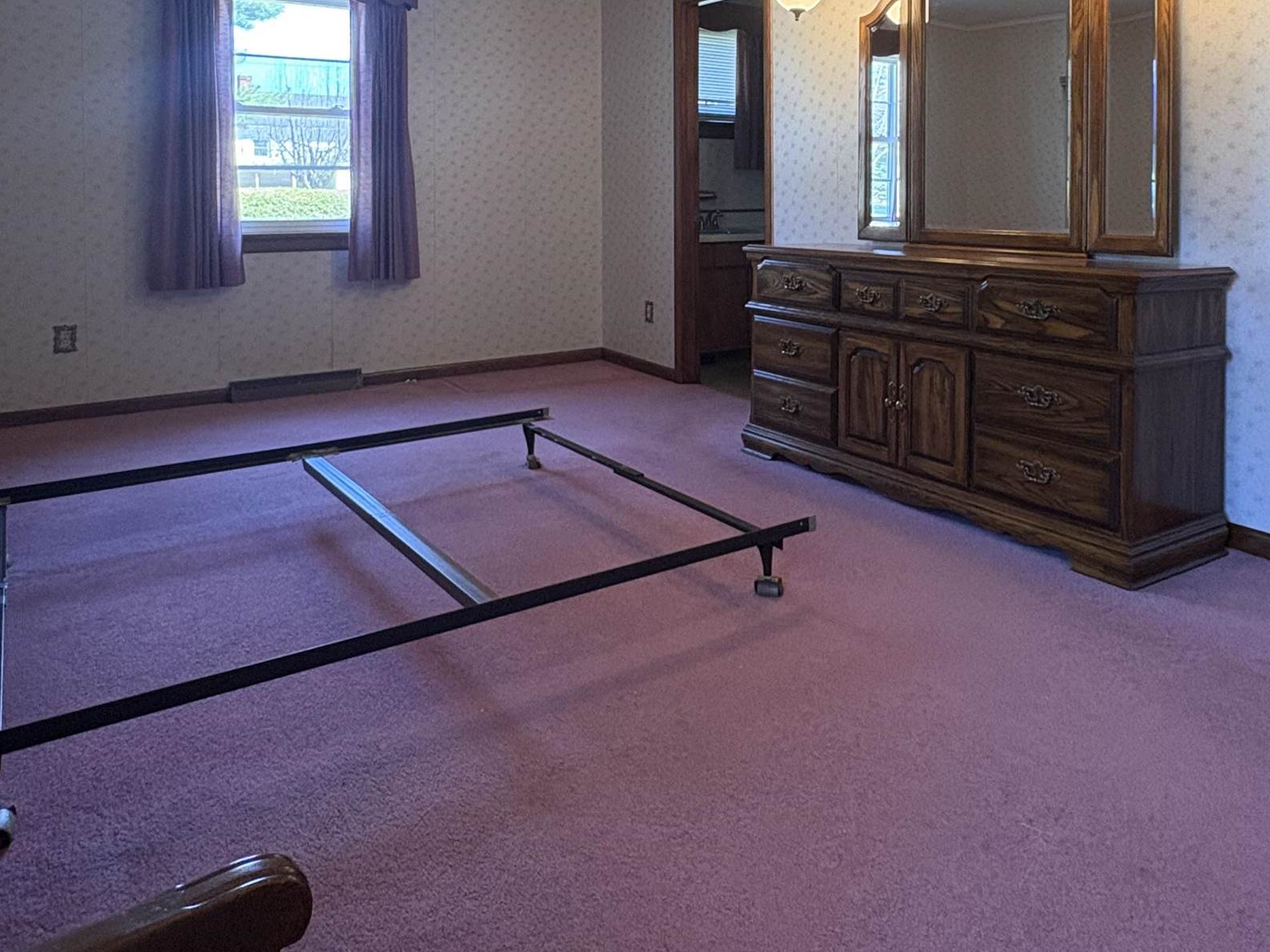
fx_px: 991
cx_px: 734
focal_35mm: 27
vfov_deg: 48.7
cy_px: 203
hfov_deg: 64.9
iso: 250
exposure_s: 1/60
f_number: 2.2
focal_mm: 2.22
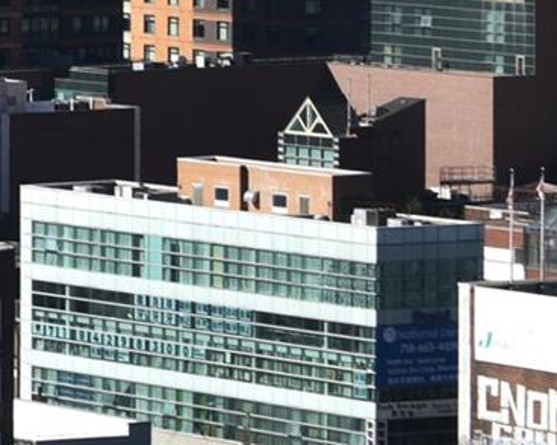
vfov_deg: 4.2
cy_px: -436
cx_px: -808
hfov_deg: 5.1
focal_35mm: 366
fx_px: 6030
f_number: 13
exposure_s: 1/200
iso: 160
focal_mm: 70
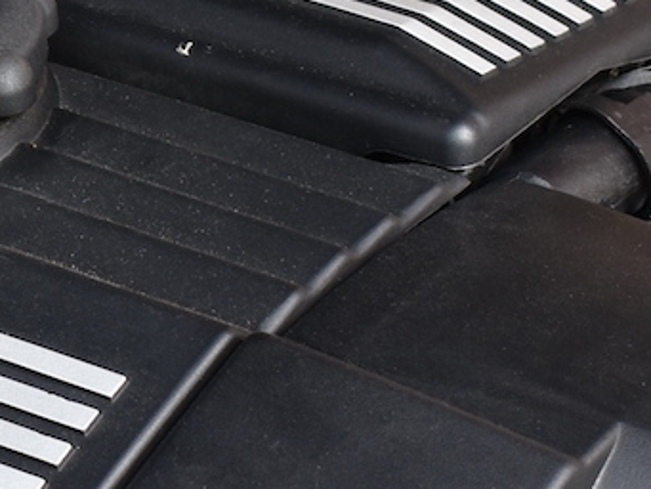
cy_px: 186
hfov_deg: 8.2
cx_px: -284
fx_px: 4459
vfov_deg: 6.3
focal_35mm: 237
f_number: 5.6
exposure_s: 1/250
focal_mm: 28
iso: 200
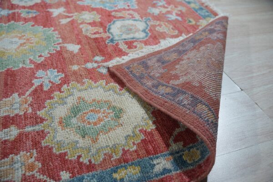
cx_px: 136
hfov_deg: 54.4
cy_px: 91
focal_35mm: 35
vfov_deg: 37.9
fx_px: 265
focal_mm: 35
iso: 320
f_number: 4
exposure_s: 1/160
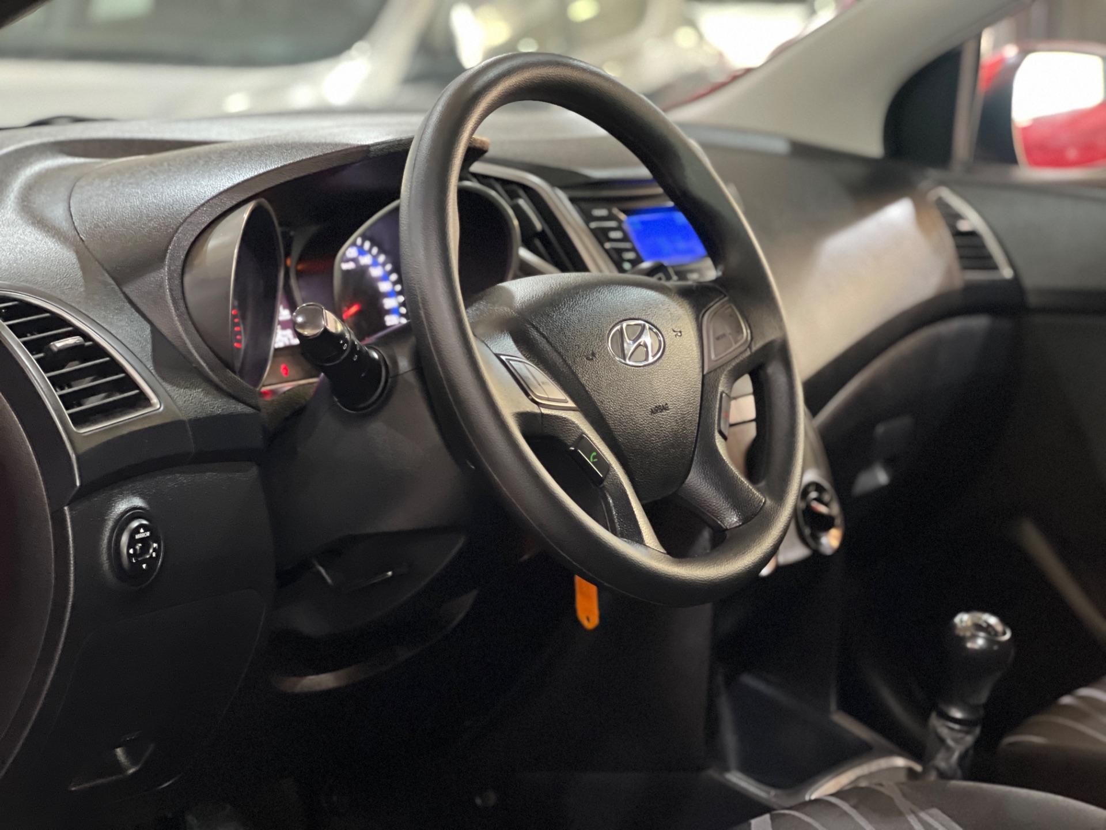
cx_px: 553
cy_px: 415
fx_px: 2460
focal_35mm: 77
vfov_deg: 19.1
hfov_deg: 25.3
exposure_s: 1/15
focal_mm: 9
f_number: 2.8
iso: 800
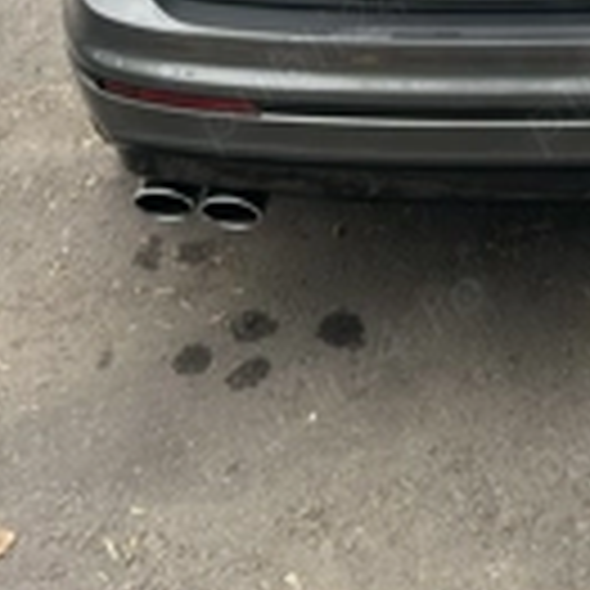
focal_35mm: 70
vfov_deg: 21.5
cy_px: -243
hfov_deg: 24.2
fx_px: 1350
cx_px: 477
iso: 32
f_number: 1.5
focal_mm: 5.7
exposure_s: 1/135
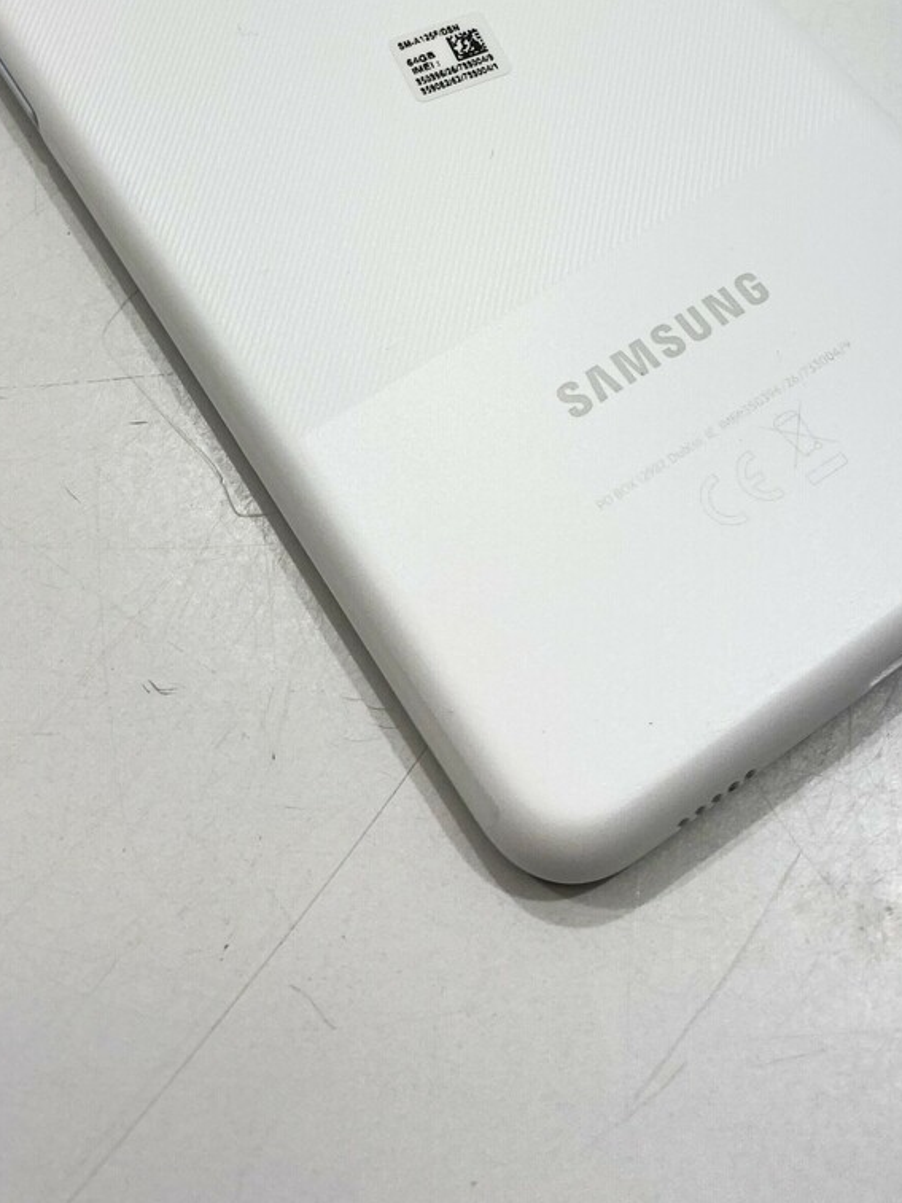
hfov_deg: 32.9
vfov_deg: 40.7
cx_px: 466
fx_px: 1529
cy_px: 197
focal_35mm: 44
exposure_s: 1/456
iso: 32
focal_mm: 4.25
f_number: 1.8
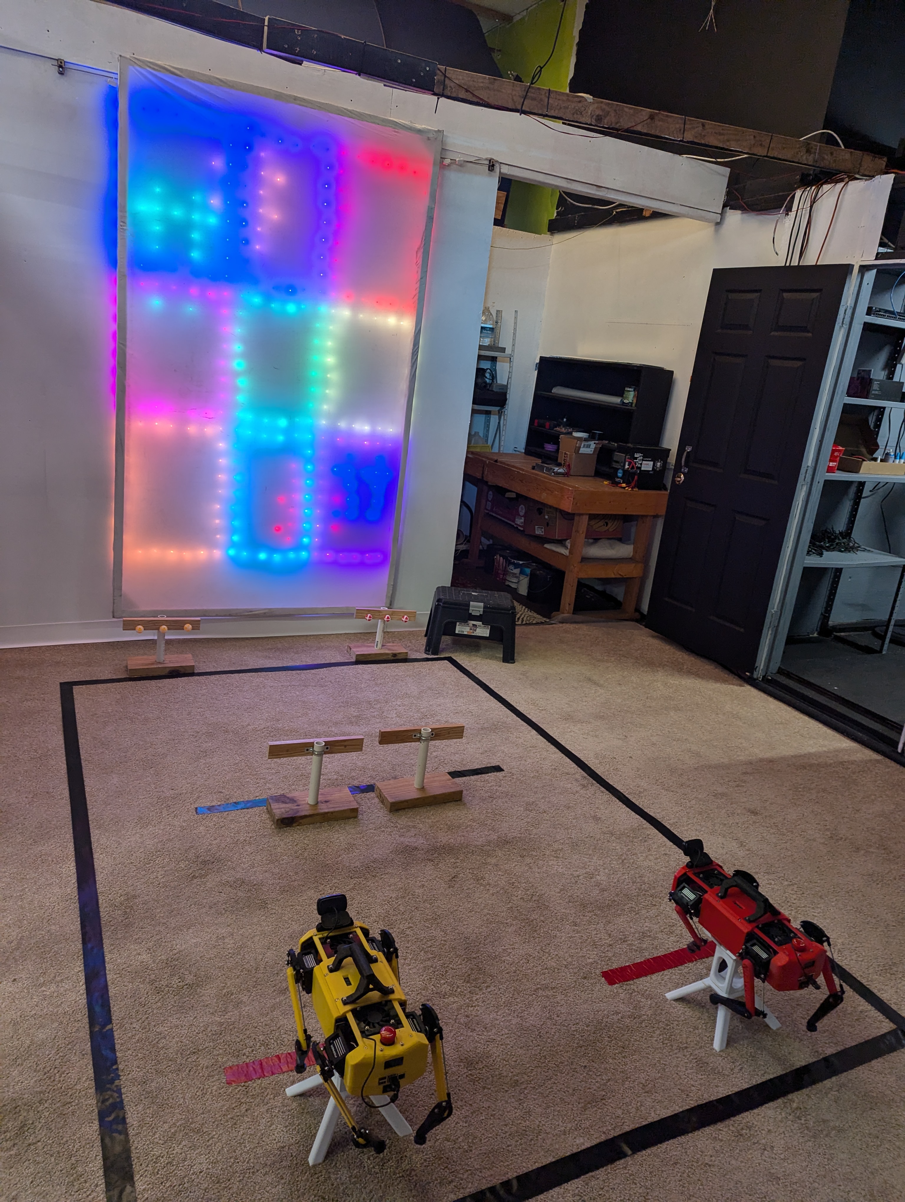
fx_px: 835
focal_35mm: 24
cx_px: 452
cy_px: 601
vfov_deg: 71.5
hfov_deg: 56.9
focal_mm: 6.81
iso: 57
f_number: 1.85
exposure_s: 1/30
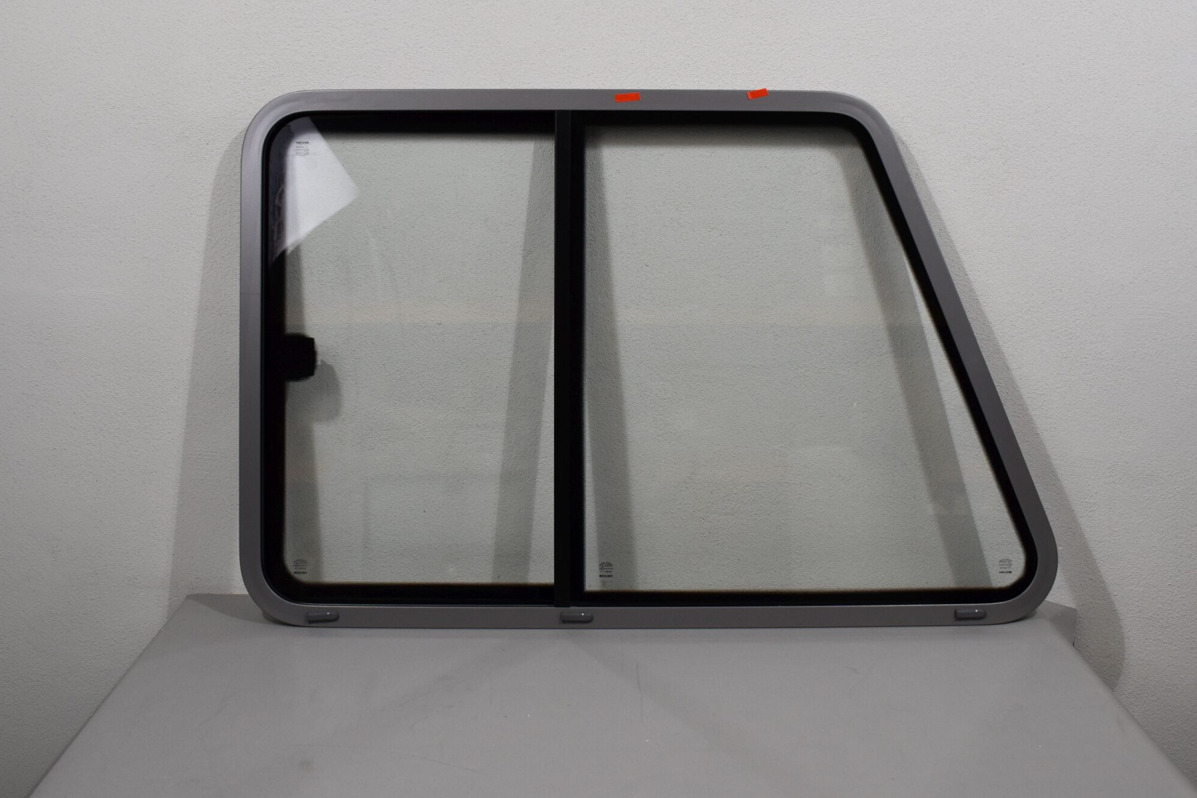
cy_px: 293
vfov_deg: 32.7
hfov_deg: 47.8
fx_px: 1351
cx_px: 606
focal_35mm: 41
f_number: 5.6
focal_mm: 21
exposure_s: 1/125
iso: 360
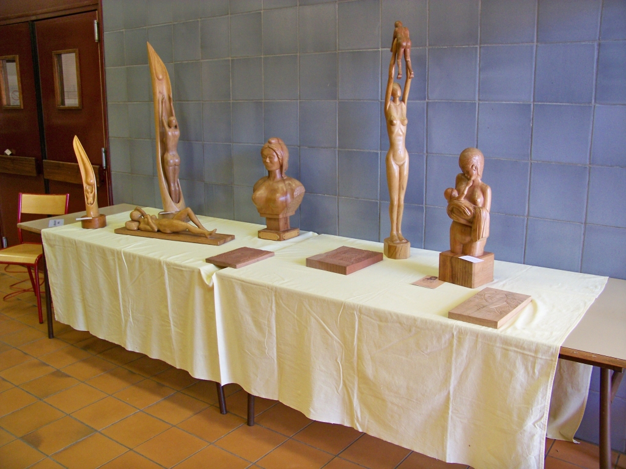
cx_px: 313
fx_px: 597
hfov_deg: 55.4
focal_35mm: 33
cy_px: 234
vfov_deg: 42.9
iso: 160
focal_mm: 5.85
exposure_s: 1/30
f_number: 2.8
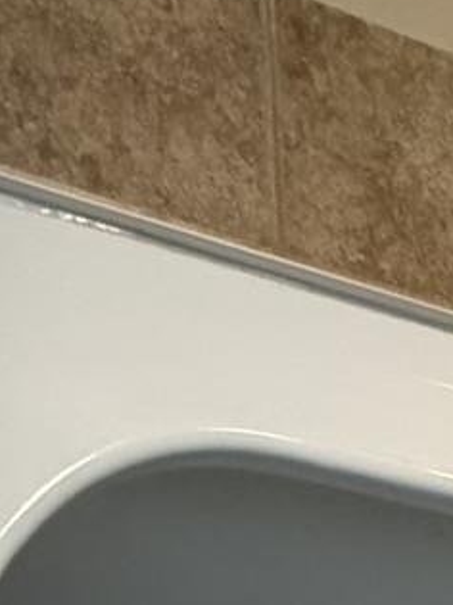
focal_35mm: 91
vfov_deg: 13.4
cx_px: 704
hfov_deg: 14.9
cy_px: 1569
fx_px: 1589
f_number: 2.2
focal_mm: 2.22
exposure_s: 1/120
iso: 200
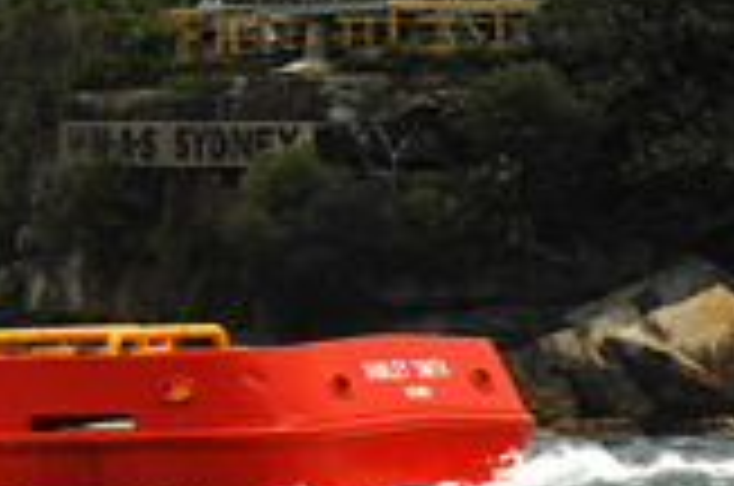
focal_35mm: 968
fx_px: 19695
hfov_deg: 2.1
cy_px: -173
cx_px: -419
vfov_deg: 1.4
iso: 400
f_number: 7.1
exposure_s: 1/1000
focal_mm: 175
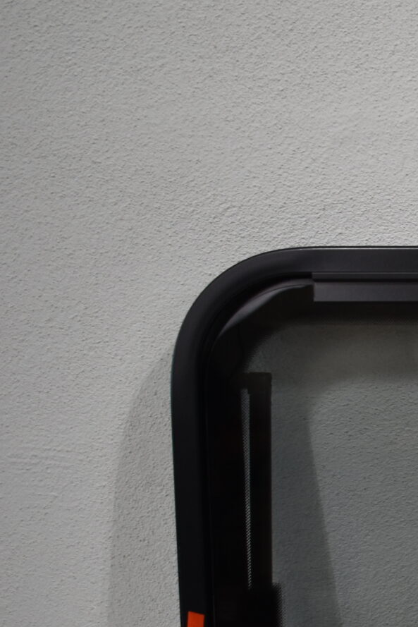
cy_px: 553
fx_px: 1654
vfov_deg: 21.0
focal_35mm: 95
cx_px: 846
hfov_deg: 12.6
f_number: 3.8
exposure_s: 1/250
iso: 500
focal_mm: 22
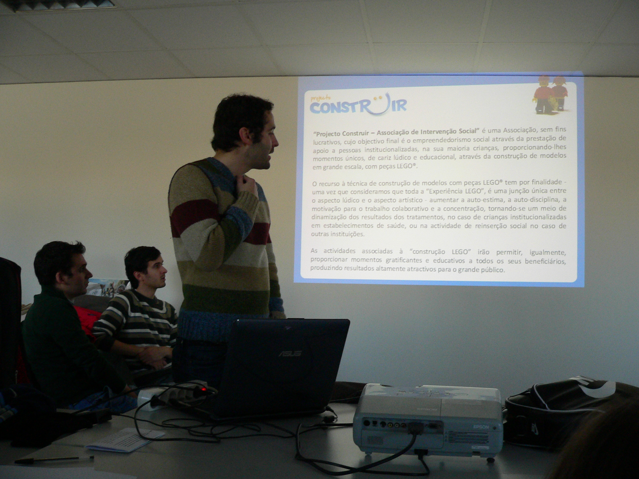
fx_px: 665
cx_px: 320
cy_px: 240
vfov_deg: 39.7
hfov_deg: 51.4
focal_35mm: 36
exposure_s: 1/30
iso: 200
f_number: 2.8
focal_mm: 6
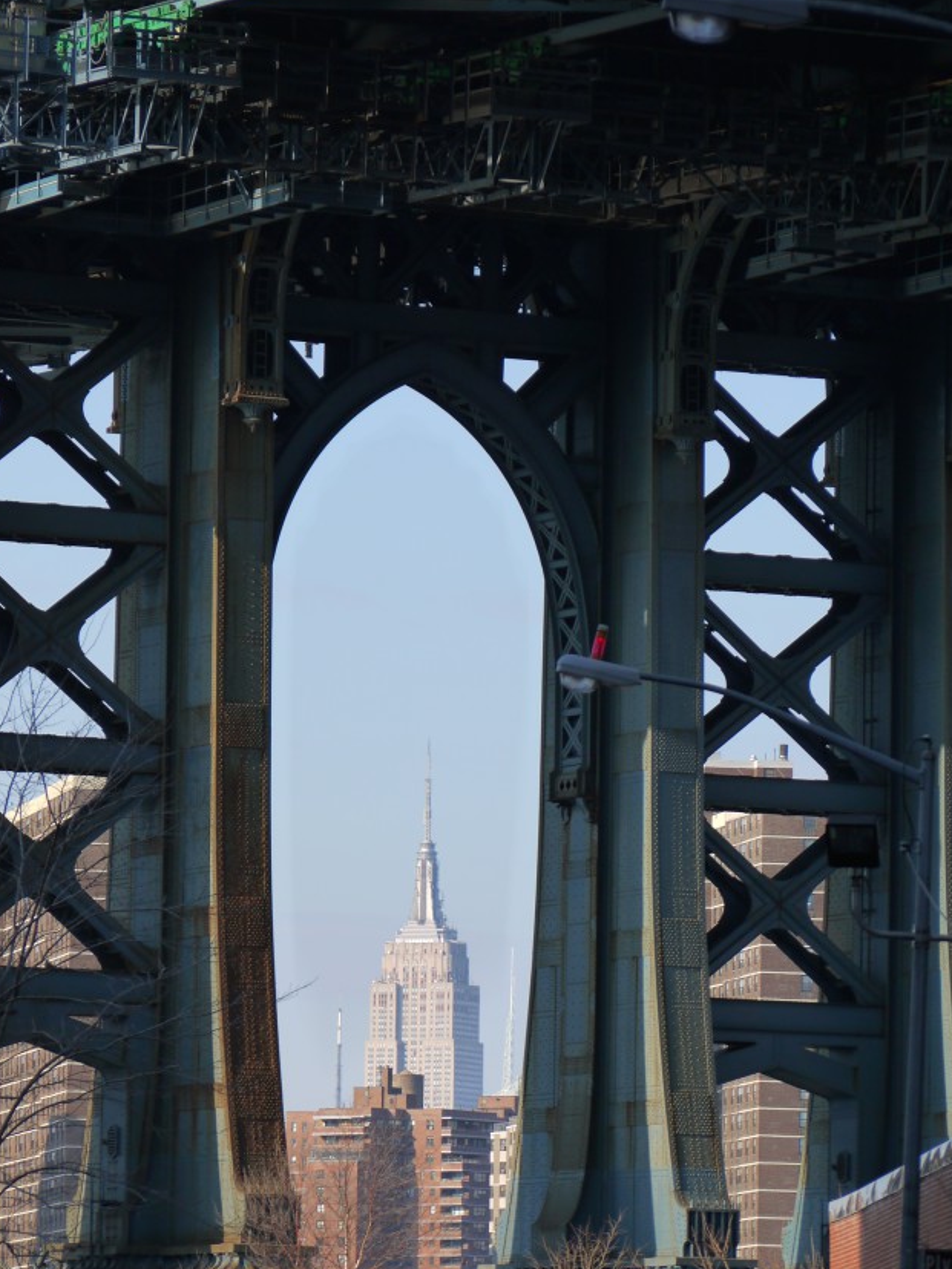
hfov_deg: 6.2
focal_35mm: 240
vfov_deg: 8.2
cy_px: 771
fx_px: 8801
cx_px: 425
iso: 160
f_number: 6.3
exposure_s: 1/500
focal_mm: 97
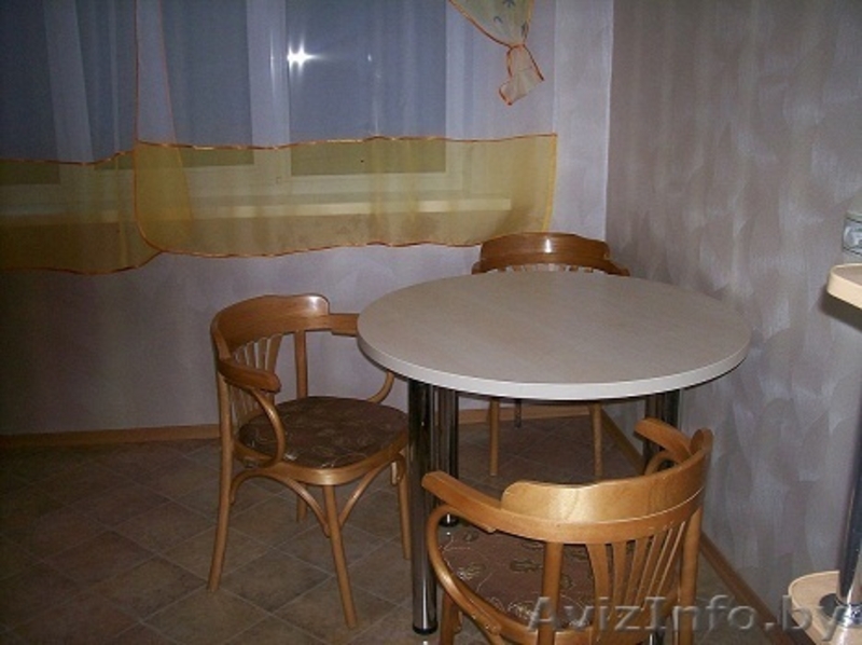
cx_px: 431
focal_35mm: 36
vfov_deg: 39.6
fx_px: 895
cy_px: 322
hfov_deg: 51.4
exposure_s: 1/64
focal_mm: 6
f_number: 2.7
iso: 80
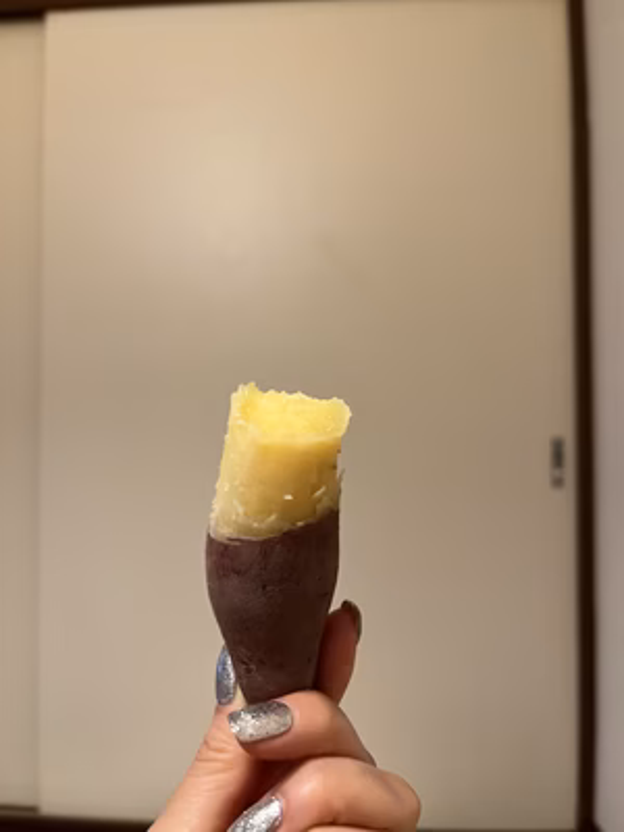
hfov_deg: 53.1
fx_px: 625
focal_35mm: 26
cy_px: 416
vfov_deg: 67.3
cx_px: 312
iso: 400
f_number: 1.6
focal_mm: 5.1
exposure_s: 1/50
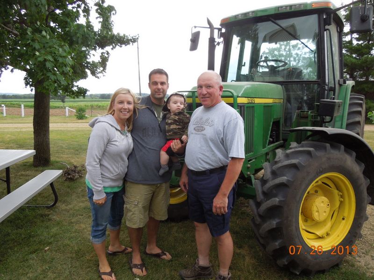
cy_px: 140
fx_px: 270
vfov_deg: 54.9
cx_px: 187
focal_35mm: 25
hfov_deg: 69.4
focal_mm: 4.5
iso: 200
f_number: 3.3
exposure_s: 1/160
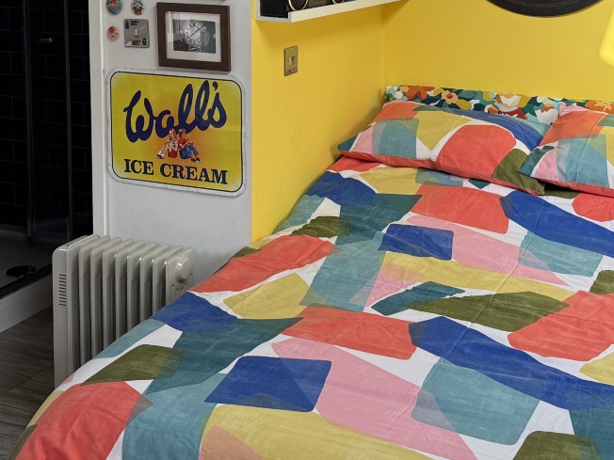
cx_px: 384
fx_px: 940
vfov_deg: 26.5
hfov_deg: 36.0
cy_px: 33
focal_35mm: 53
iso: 100
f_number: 1.78
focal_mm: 6.76
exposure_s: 1/307
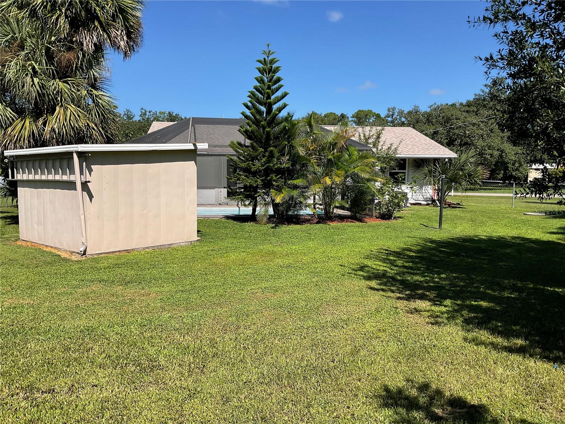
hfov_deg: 61.7
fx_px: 473
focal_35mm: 29
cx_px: 282
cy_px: 212
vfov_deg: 48.2
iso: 16
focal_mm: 3
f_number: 1.8
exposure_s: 1/2058
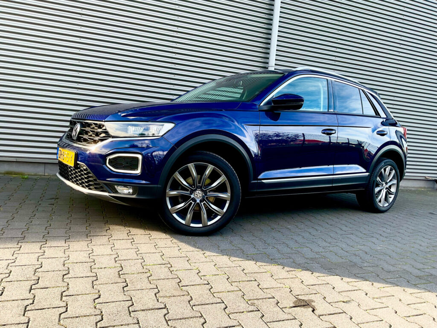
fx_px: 366
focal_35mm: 29
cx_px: 218
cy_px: 164
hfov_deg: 61.7
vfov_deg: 48.2
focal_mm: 3
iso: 20
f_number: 1.8
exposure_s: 1/120
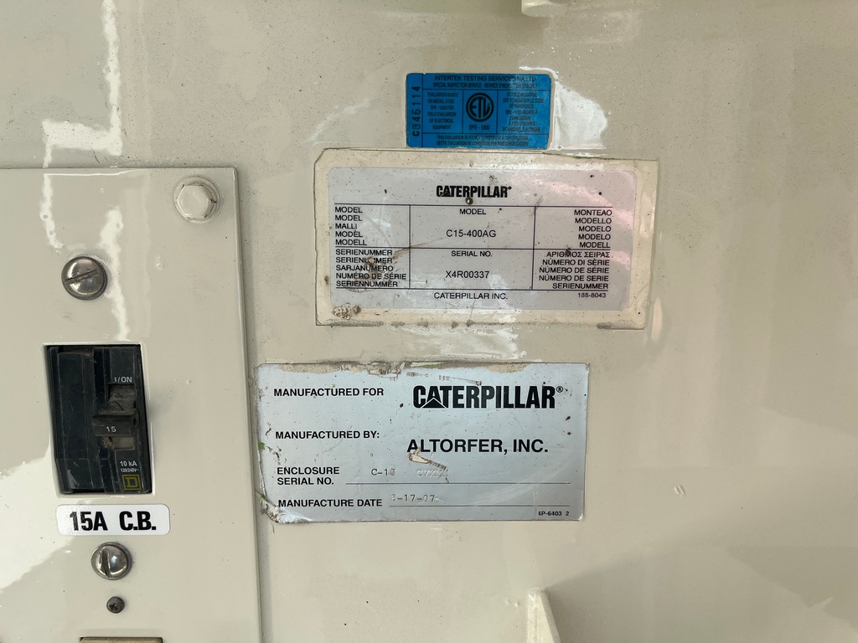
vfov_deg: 53.1
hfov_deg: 67.3
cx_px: 429
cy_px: 322
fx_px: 644
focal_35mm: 26
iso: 50
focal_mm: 5.1
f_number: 1.6
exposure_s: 1/1028
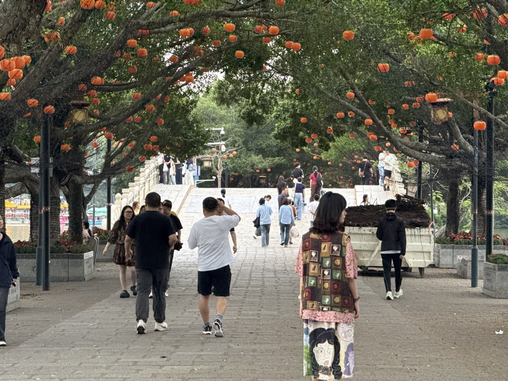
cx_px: 254
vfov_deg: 12.3
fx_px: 1761
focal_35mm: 120
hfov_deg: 16.4
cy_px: 190
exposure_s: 1/121
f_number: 2.8
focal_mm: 15.66
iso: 160
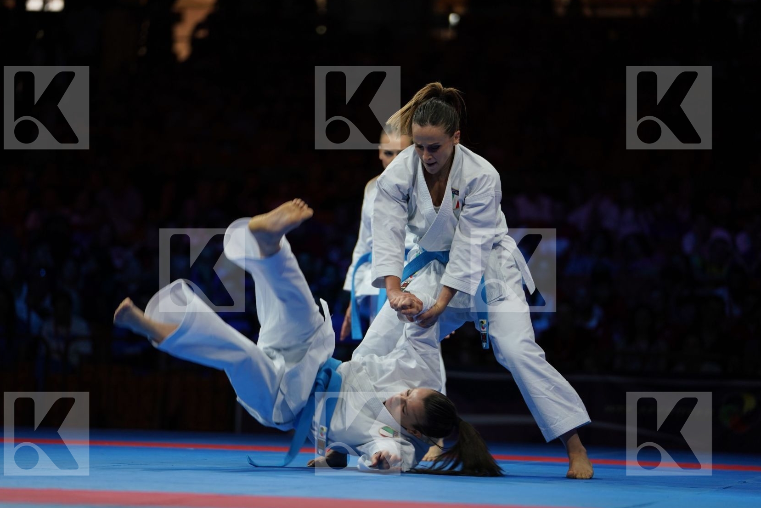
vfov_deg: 8.4
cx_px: 358
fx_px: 3467
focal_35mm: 164
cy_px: 270
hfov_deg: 12.5
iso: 320
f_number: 2.8
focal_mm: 151
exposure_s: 1/500
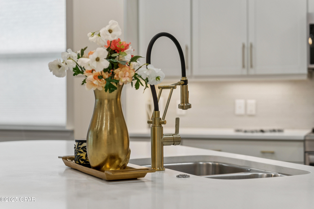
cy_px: 104
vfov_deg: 21.2
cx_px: 157
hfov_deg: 31.4
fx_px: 558
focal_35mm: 64
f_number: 2.8
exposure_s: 1/100
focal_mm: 64
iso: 200
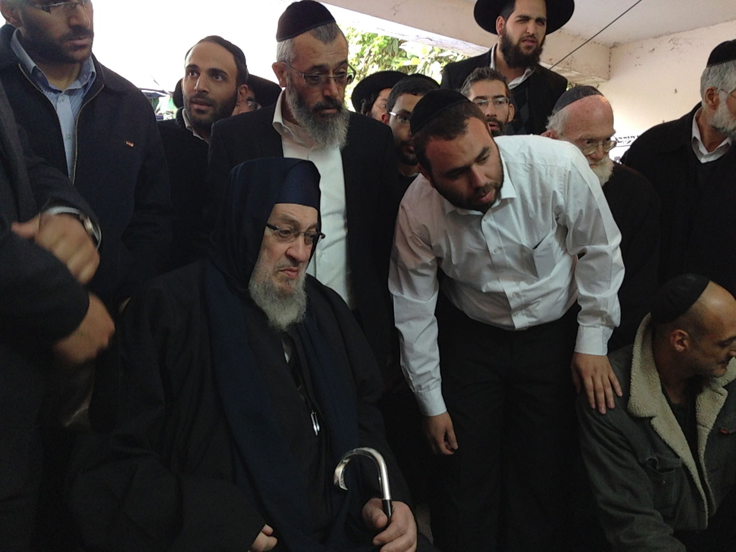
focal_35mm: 33
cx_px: 368
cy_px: 276
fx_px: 702
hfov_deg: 55.4
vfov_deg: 42.9
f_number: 2.4
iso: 200
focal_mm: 4.13
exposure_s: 1/40
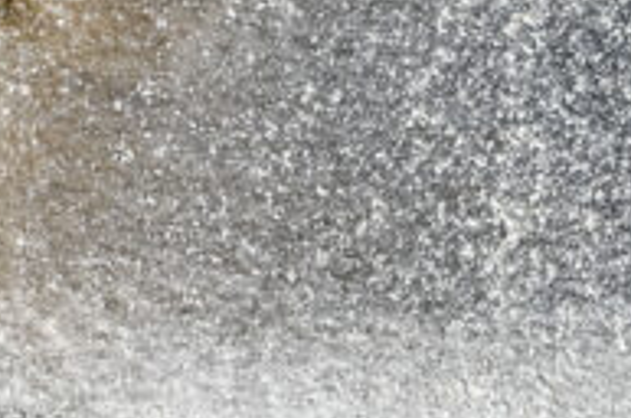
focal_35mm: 880
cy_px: -495
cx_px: -772
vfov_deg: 1.6
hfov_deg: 2.3
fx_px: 15399
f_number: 6.3
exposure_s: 1/800
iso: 450
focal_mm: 170
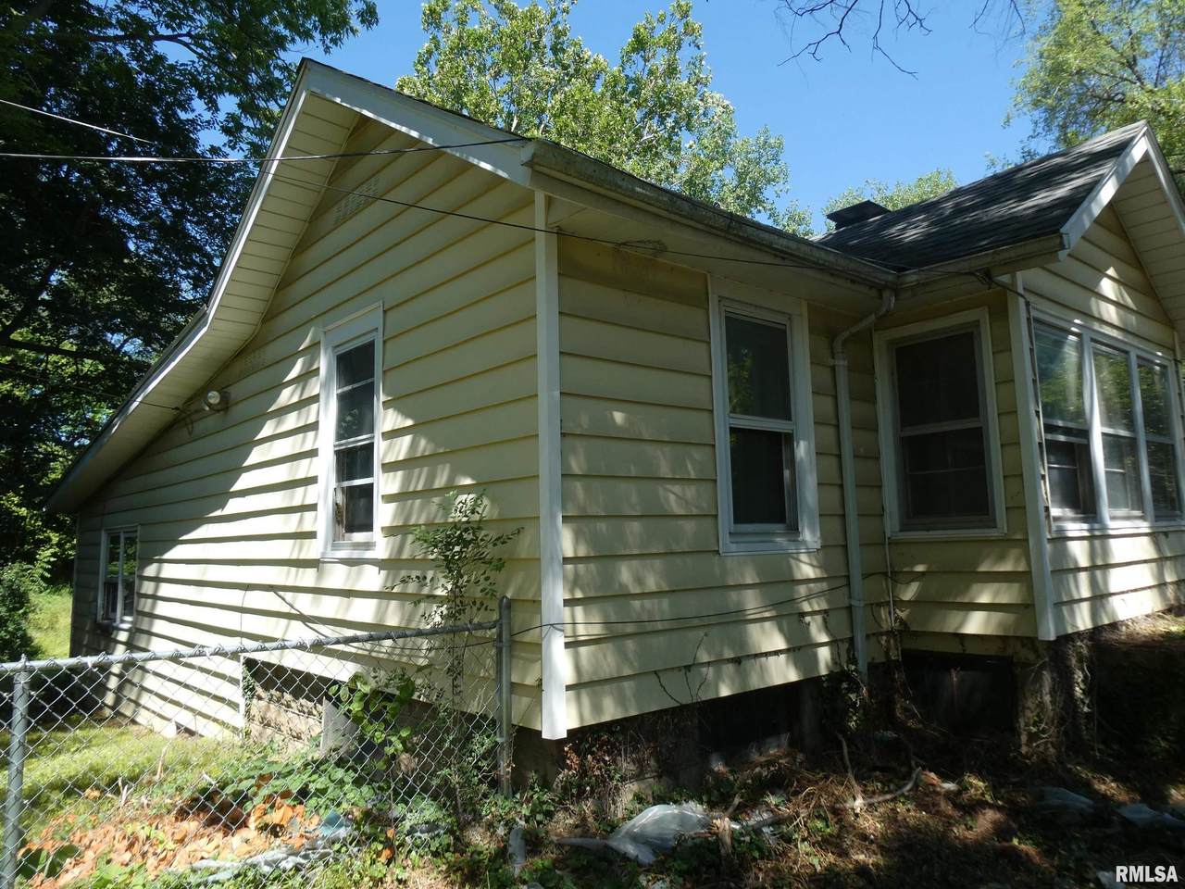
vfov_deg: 56.8
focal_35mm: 24
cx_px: 592
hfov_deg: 71.6
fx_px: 822
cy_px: 444
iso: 80
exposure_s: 1/400
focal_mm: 4.3
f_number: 3.3
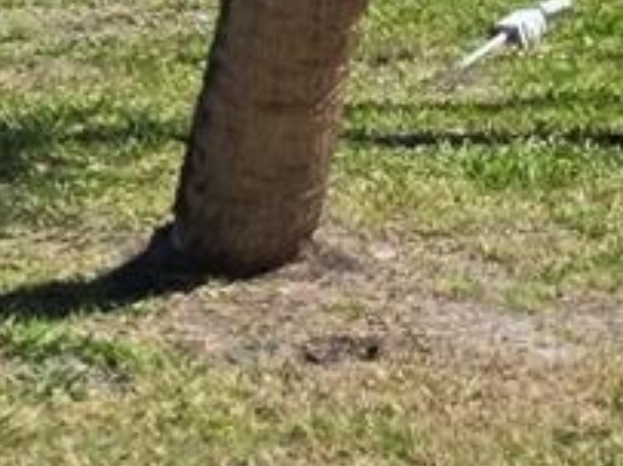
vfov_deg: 8.0
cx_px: -1780
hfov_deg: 7.8
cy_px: -261
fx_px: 3256
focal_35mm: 181
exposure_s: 1/2921
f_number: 1.8
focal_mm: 5.4
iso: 50
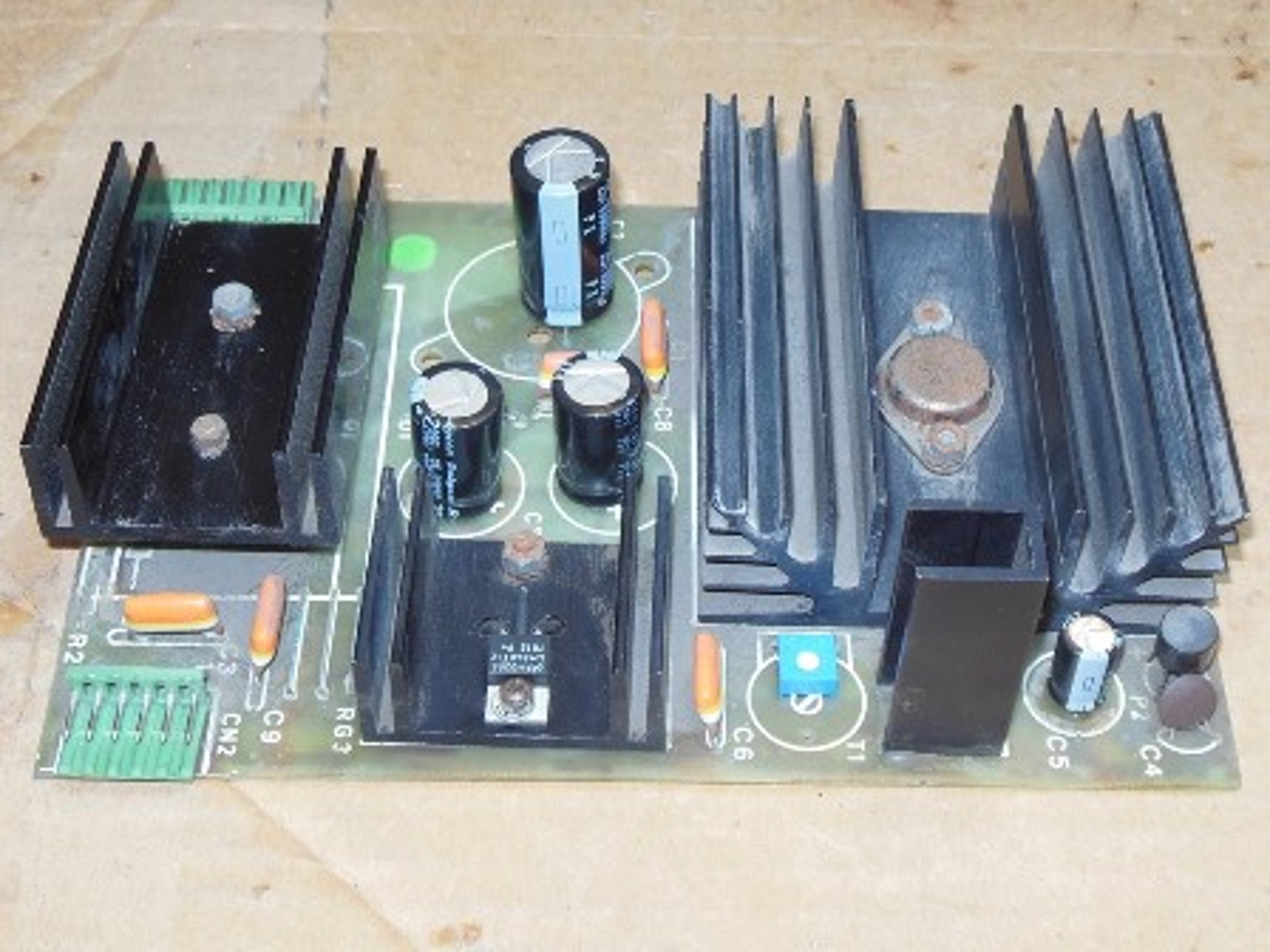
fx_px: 1578
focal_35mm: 43
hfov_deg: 43.9
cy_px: 476
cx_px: 635
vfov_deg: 33.6
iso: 200
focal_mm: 7.7
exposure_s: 1/30
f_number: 3.8
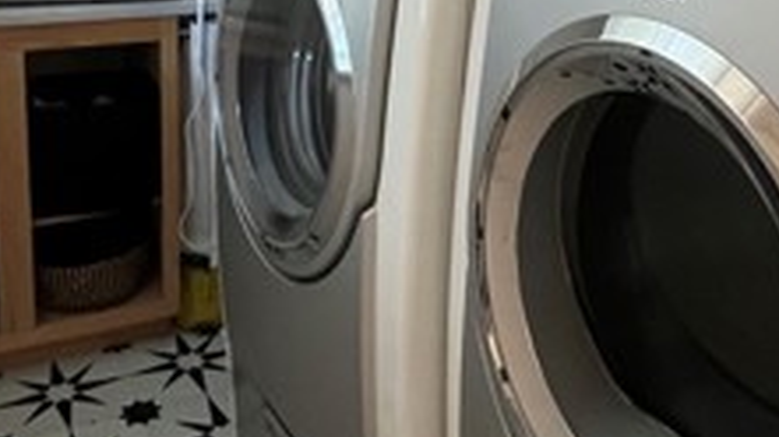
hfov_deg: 49.4
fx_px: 846
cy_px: -18
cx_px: 402
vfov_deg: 27.1
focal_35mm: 41
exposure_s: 1/60
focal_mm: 1.57
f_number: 1.8
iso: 800
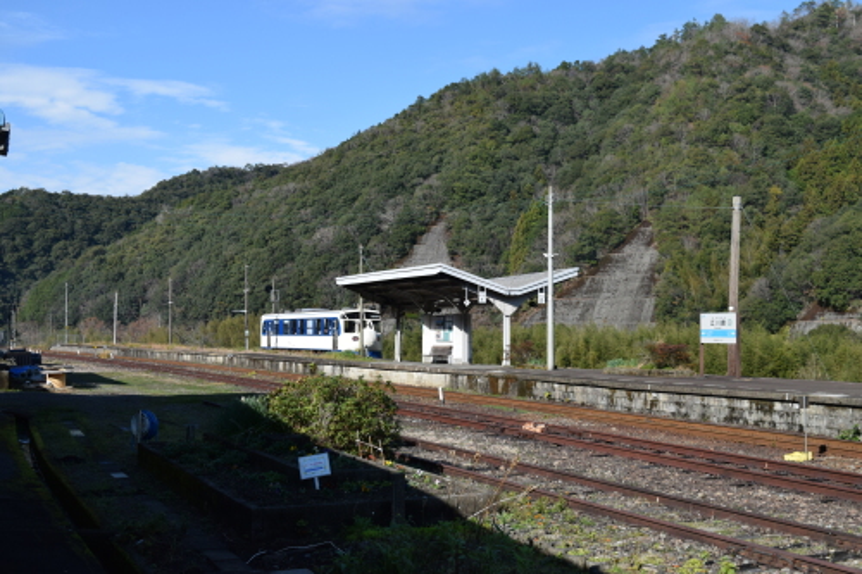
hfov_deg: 46.4
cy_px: 287
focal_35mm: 42
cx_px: 431
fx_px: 1005
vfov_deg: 31.9
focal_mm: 28
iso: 400
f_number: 6.3
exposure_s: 1/1600
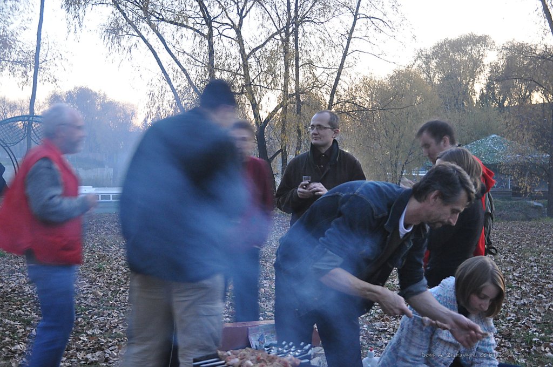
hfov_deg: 37.9
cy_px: 184
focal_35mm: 52
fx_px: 805
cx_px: 276
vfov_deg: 25.7
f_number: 4.5
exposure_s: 1/5
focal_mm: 35
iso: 1600
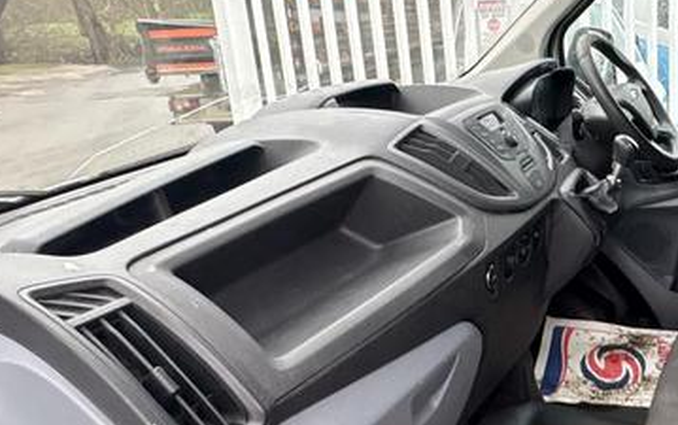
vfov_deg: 34.5
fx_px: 684
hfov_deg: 48.1
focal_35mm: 37
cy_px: 185
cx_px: 591
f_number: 2.2
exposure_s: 1/99
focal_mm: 2.22
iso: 200
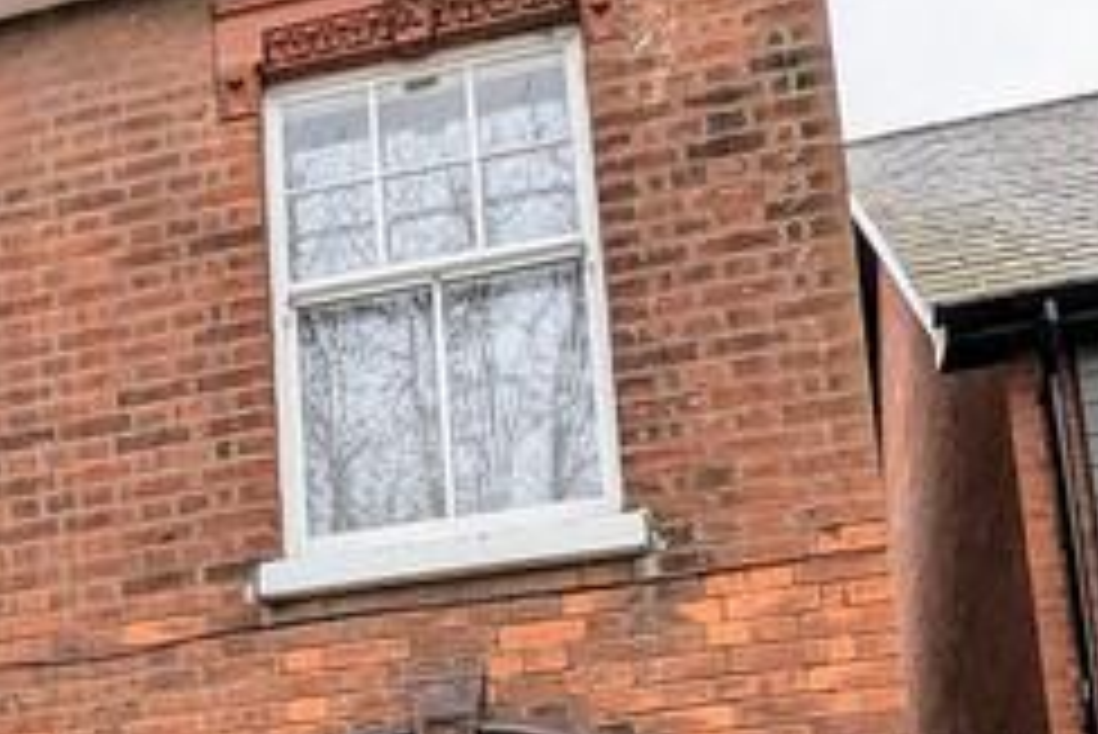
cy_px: 988
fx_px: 2136
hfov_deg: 26.2
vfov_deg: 18.0
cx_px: -158
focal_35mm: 70
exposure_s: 1/964
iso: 51
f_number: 2.2
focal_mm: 2.35
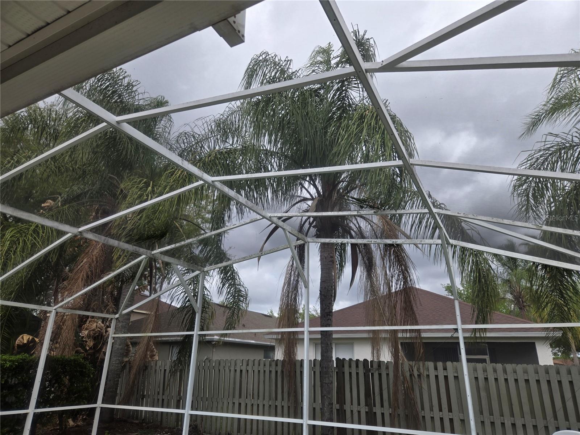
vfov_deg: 58.9
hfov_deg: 73.9
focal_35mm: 23
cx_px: 290
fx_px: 385
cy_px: 218
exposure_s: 1/1024
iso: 25
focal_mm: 5.4
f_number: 1.8
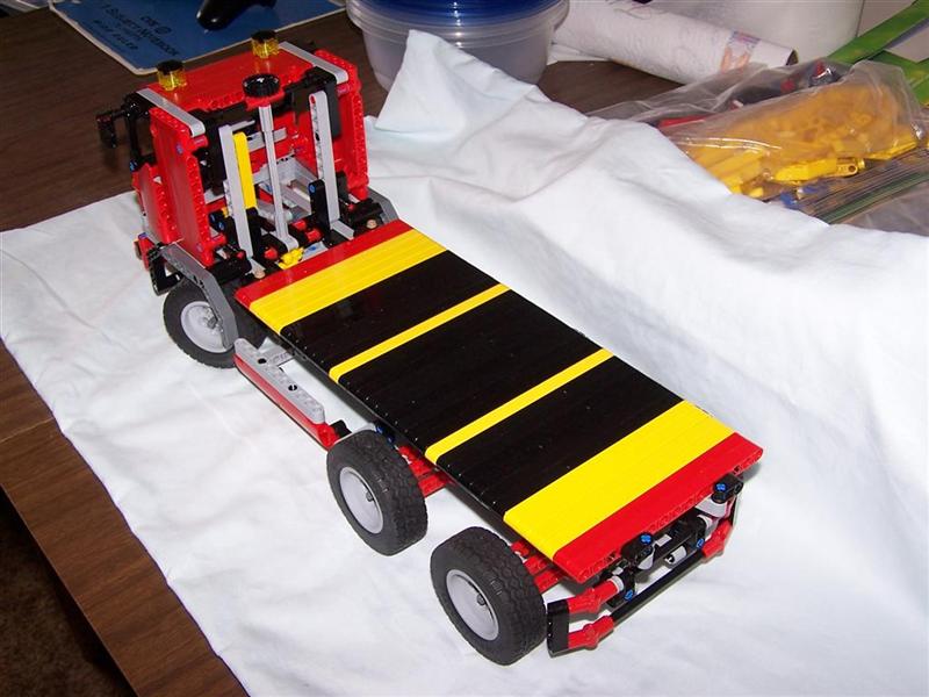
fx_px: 1154
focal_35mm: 43
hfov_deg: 43.9
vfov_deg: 33.6
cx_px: 464
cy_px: 348
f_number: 2.8
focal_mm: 7.1
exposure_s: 1/60
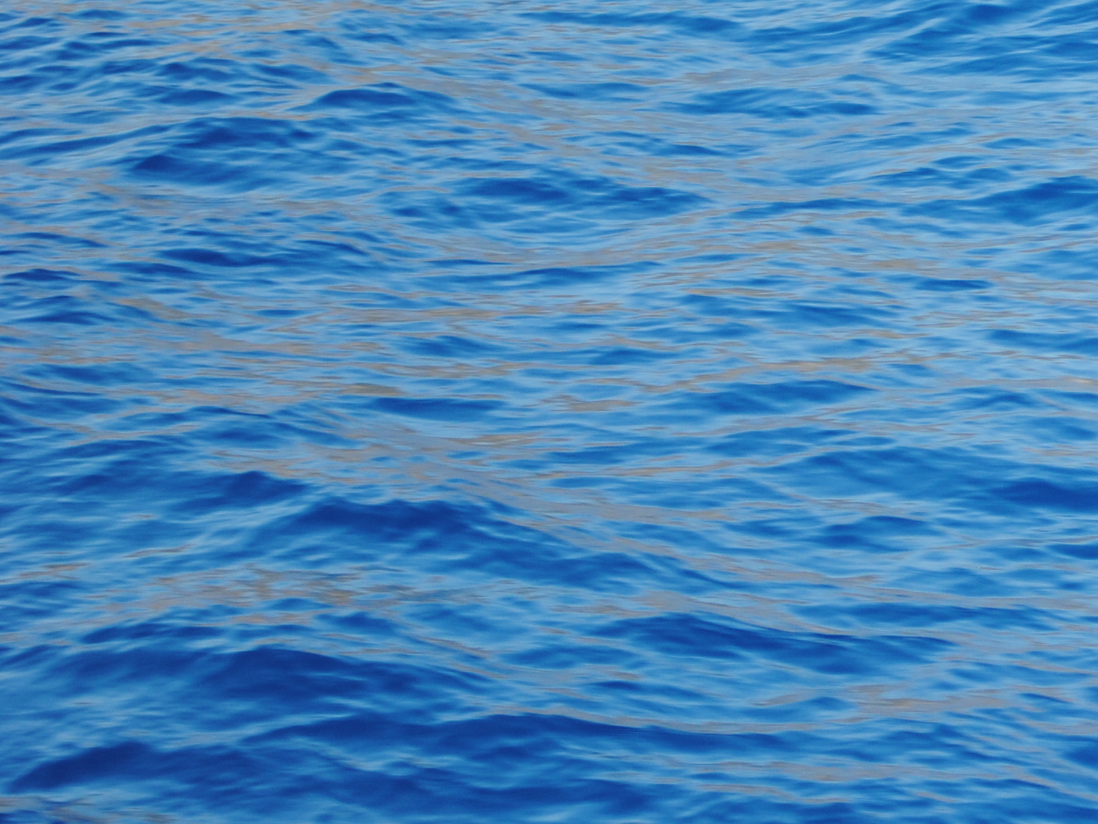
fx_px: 6989
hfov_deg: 8.8
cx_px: 1512
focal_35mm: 220
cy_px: 164
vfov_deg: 6.7
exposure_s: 1/160
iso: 100
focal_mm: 55
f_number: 6.3
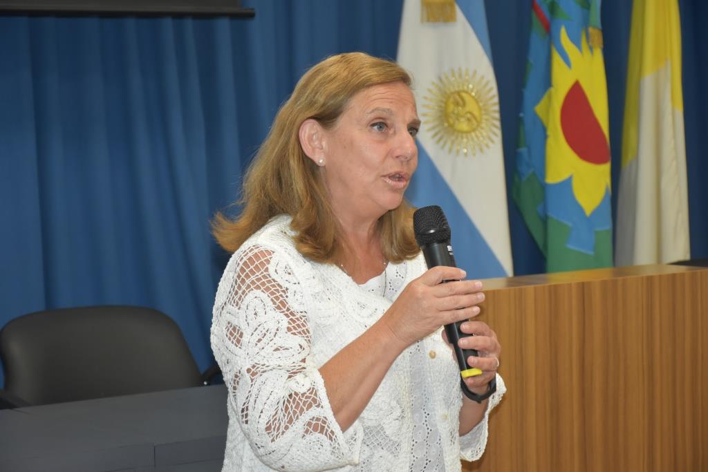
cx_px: 354
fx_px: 1947
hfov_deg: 20.6
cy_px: 236
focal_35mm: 99
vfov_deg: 13.8
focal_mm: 66
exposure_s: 1/125
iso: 1600
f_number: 5.6
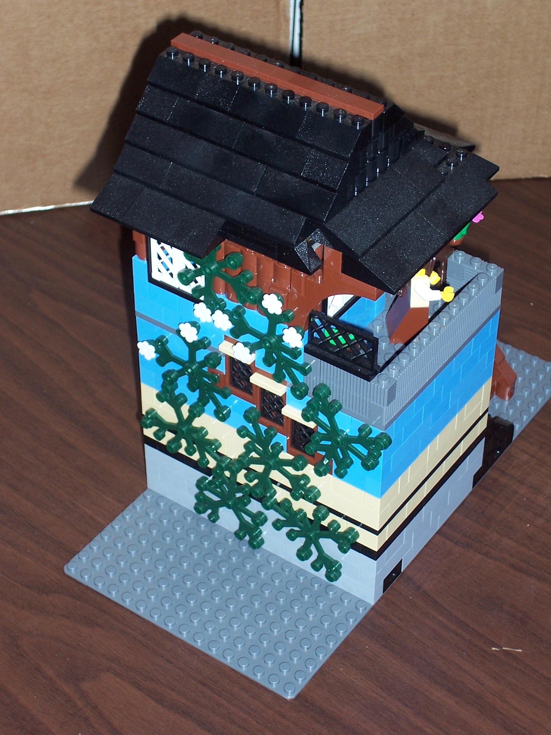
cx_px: 276
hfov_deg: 18.0
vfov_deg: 23.8
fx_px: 1740
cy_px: 368
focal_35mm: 82
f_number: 4.1
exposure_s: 1/90
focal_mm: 13.5
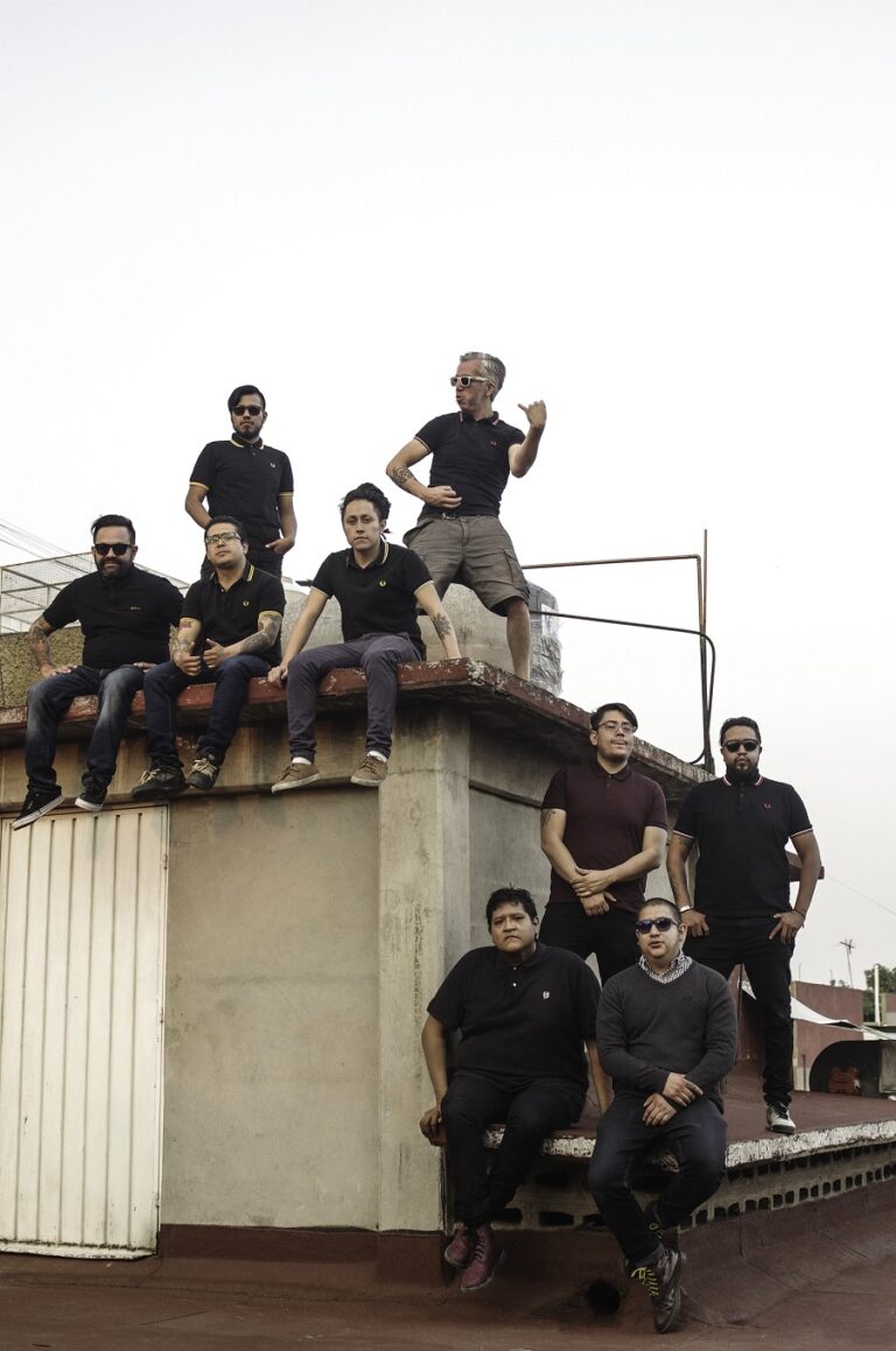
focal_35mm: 46
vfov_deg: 42.8
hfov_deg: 29.1
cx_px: 448
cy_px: 676
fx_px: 1724
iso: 800
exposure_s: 1/160
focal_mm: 31
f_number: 4
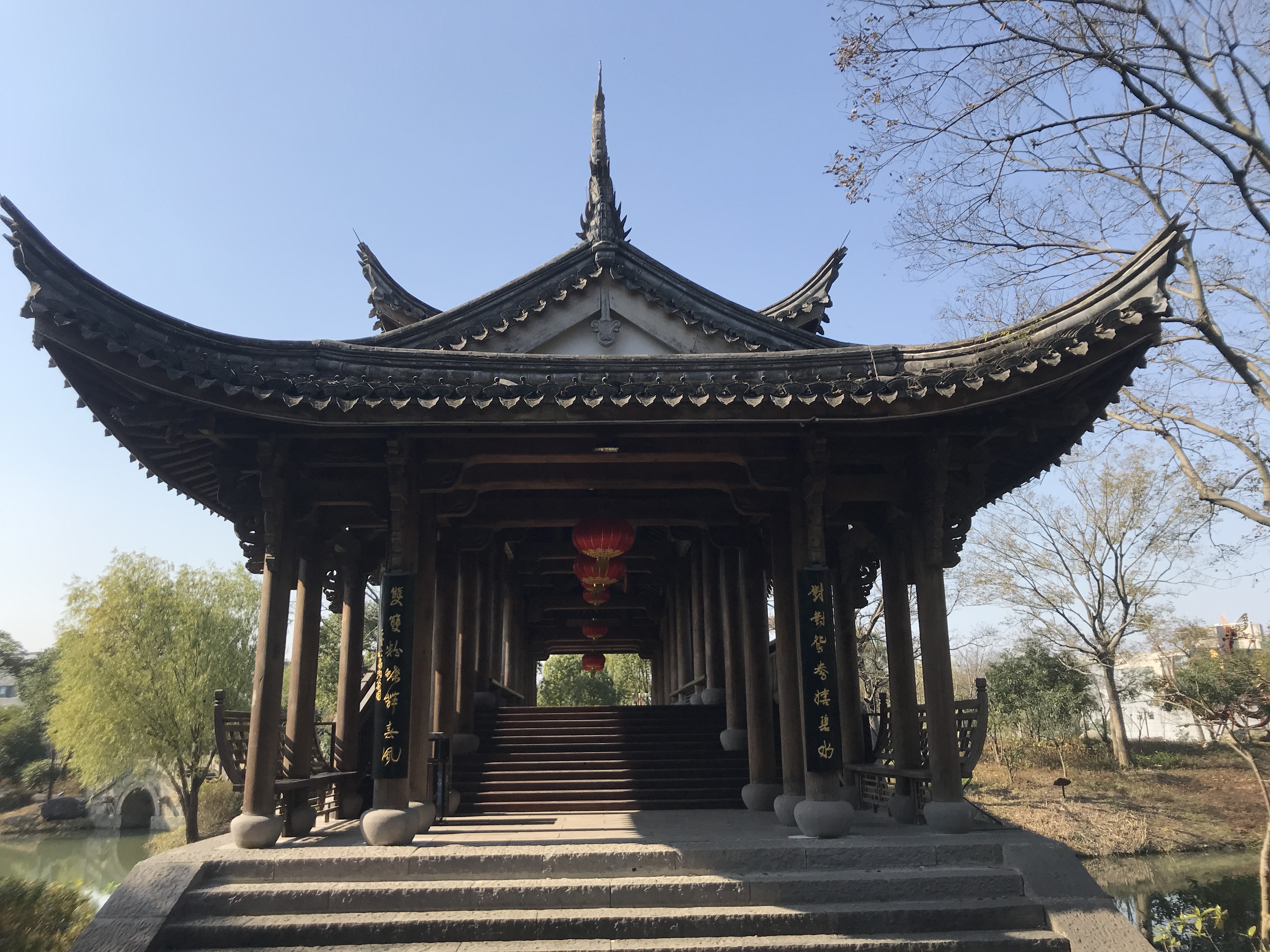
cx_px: 635
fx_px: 1027
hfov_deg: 63.4
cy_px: 476
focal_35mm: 28
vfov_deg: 49.7
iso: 20
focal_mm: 3.99
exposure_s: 1/1681
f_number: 1.8
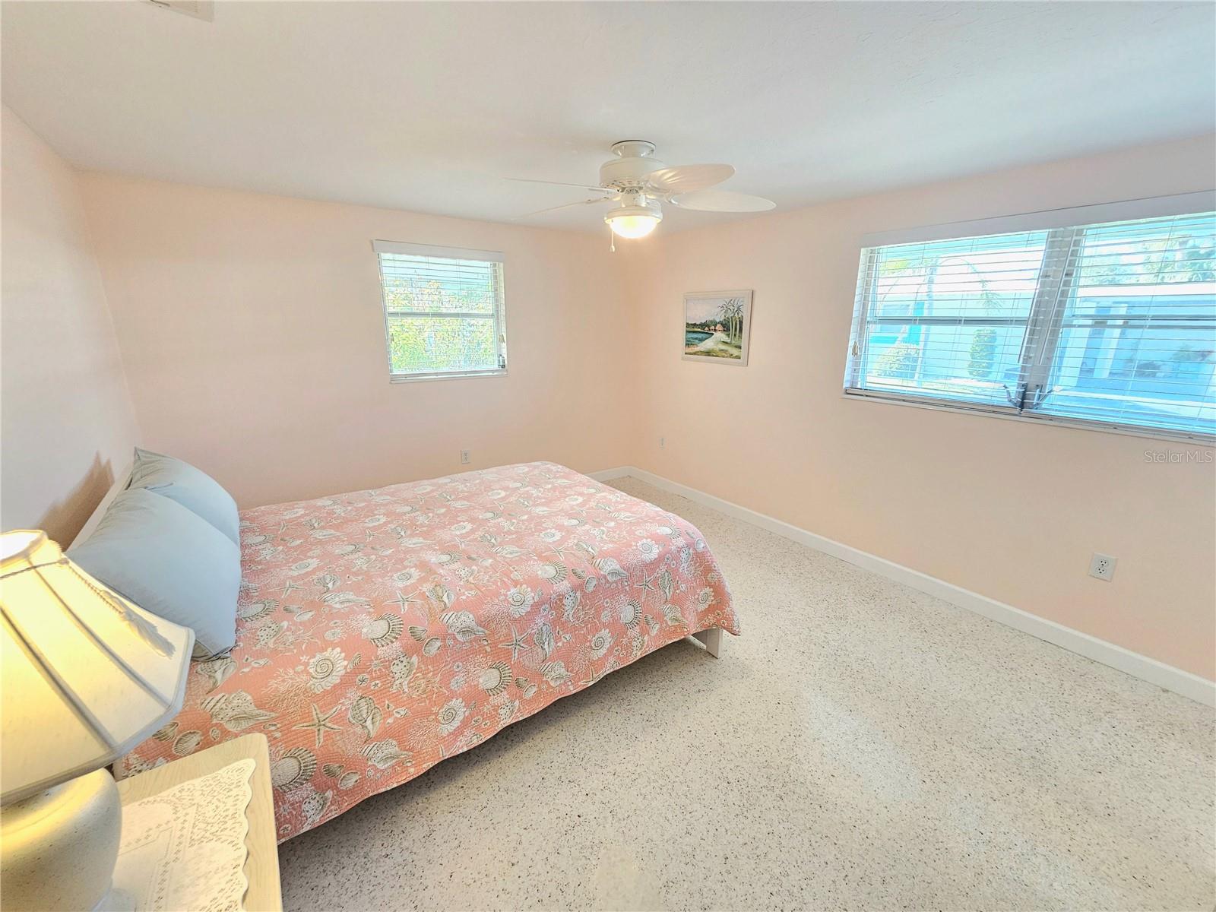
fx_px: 457
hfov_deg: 106.2
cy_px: 456
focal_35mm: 13
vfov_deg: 89.9
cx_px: 608
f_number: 2.2
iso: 160
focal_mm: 2.2
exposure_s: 1/60.2
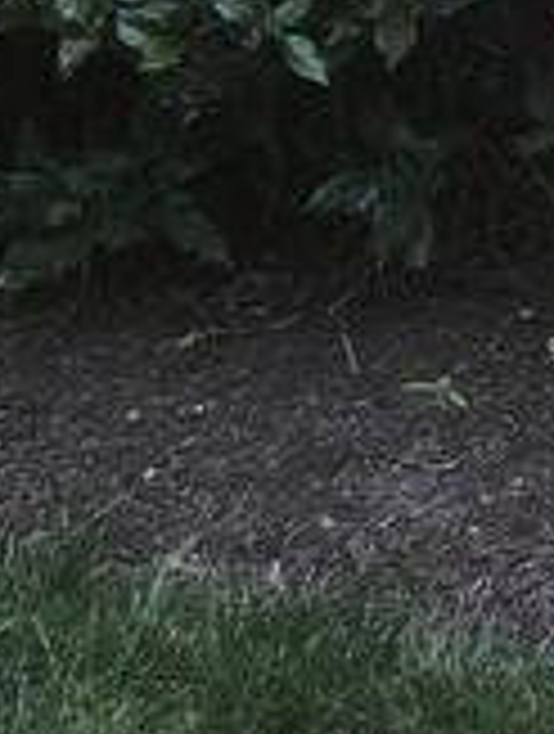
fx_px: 3231
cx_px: 1648
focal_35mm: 152
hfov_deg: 8.3
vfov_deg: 10.7
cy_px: -1126
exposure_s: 1/617
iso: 20
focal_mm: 5.4
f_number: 1.8
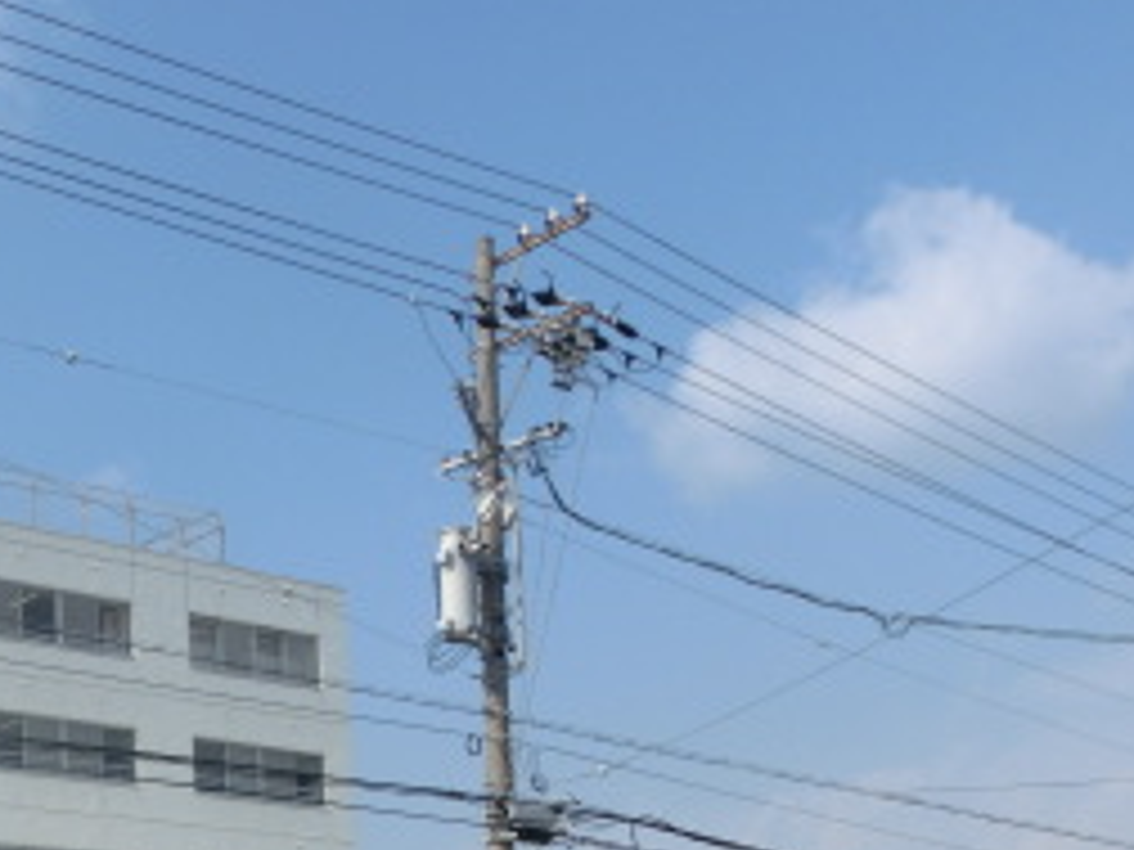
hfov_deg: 28.6
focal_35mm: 61
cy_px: 913
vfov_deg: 22.8
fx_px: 1998
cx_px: -135
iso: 80
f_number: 7.9
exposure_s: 1/250
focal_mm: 4.24
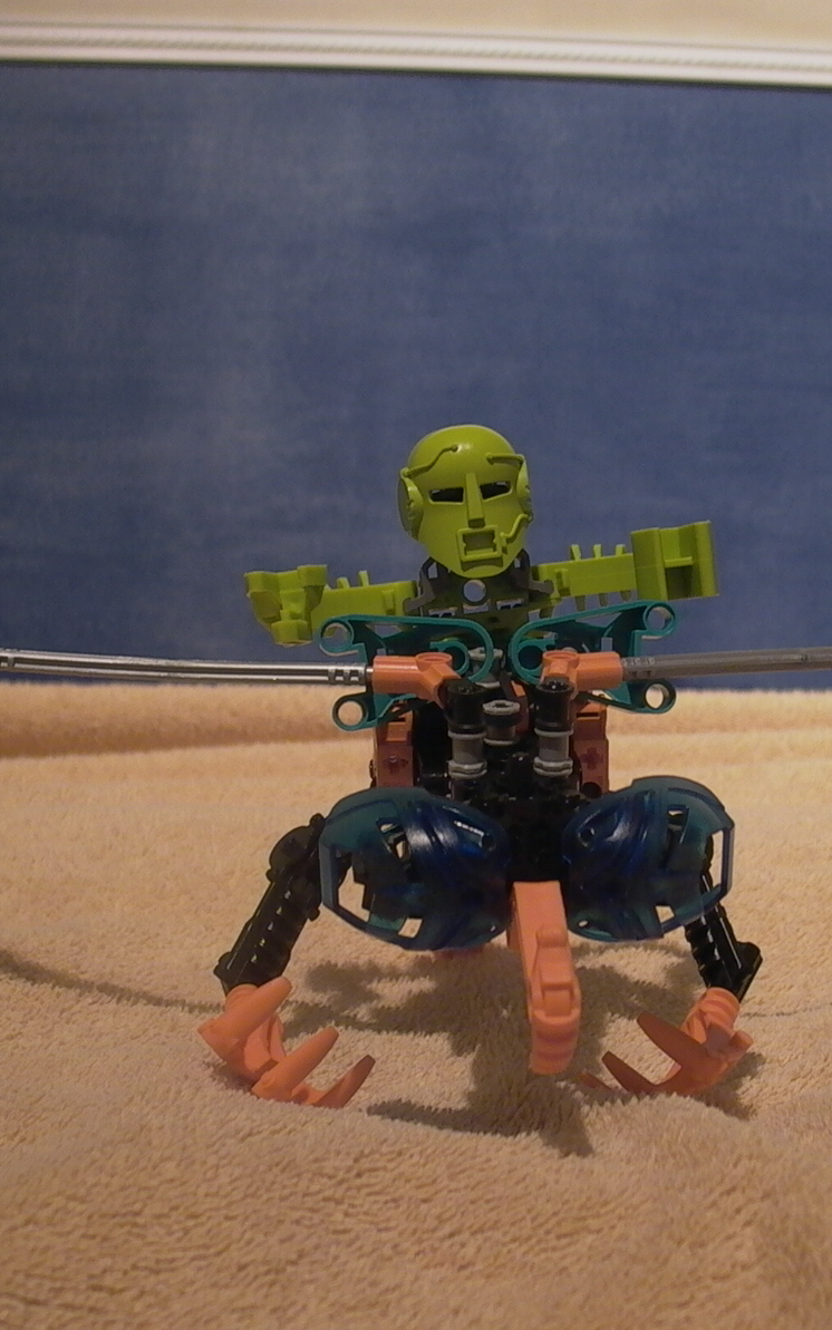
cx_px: 449
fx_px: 1958
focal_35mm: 54
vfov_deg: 37.5
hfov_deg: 24.0
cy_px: 666
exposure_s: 1/10.6
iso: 100
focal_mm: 7.62
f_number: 2.09
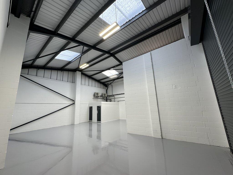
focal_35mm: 14
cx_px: 116
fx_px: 94
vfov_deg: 85.7
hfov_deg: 102.1
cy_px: 88
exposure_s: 1/100
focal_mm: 2.22
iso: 50
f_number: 2.2
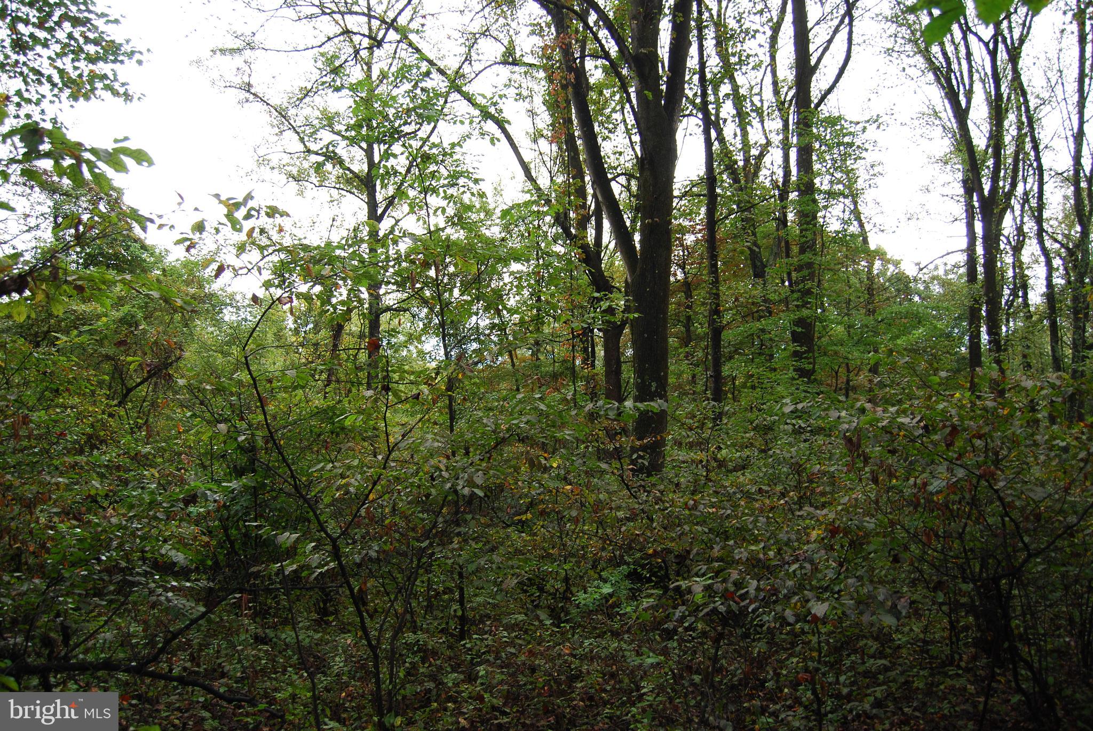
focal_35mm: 27
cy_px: 366
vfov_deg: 48.0
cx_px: 546
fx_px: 821
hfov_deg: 67.3
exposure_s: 1/60
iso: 200
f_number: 4
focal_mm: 18
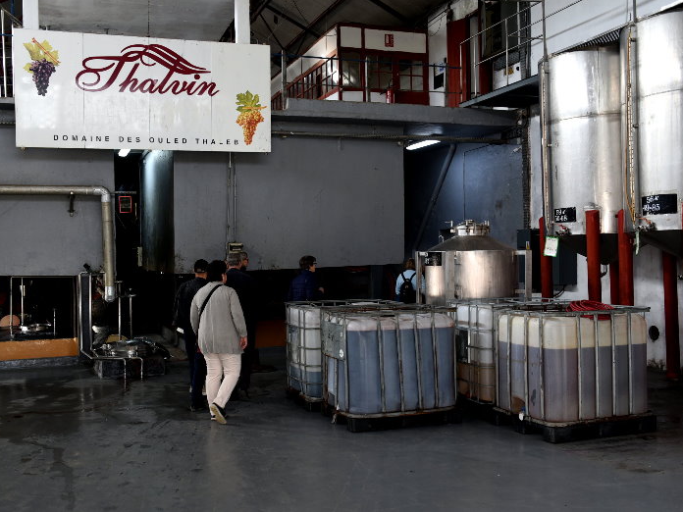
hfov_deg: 44.8
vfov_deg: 34.3
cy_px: 252
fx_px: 829
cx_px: 321
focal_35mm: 42
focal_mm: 38
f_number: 5
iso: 800
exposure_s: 1/40
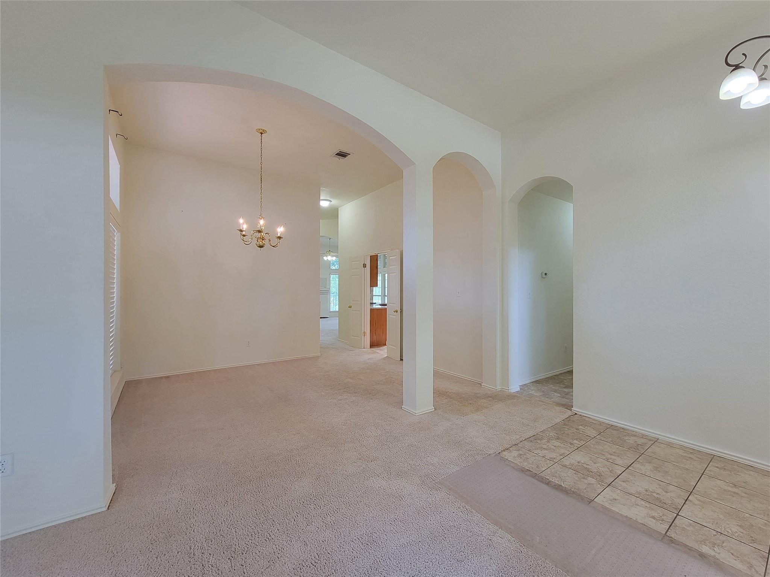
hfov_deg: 106.2
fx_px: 289
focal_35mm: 13
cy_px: 288
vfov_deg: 89.9
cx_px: 385
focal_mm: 2.2
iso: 200
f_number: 2.2
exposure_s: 1/60
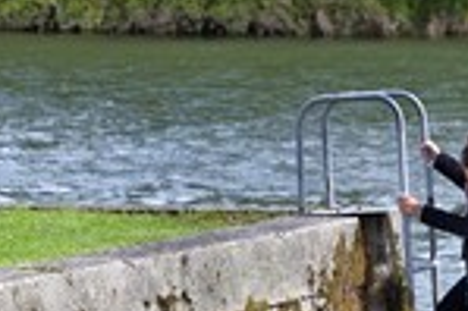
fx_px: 5882
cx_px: 485
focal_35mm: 453
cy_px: 412
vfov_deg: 3.0
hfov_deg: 4.5
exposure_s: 1/250
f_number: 7.1
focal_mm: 160
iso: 200
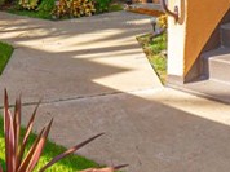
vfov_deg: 16.2
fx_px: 551
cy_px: -89
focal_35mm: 83
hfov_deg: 23.4
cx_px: 59
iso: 100
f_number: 7.1
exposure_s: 1/160
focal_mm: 10
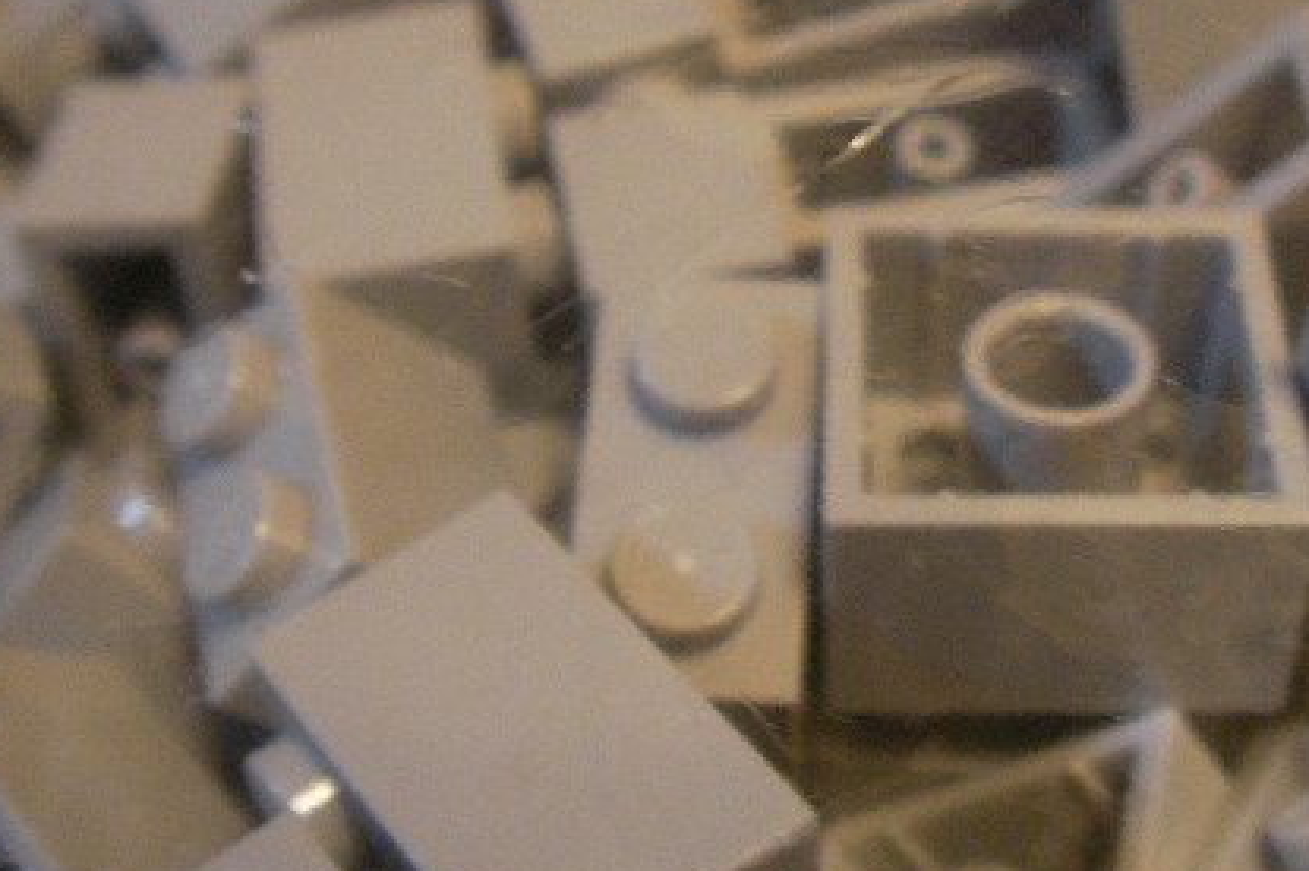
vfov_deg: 22.2
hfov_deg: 32.3
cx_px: 968
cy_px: 360
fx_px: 2216
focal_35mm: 61
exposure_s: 1/2.9
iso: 200
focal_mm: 6.3
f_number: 3.5
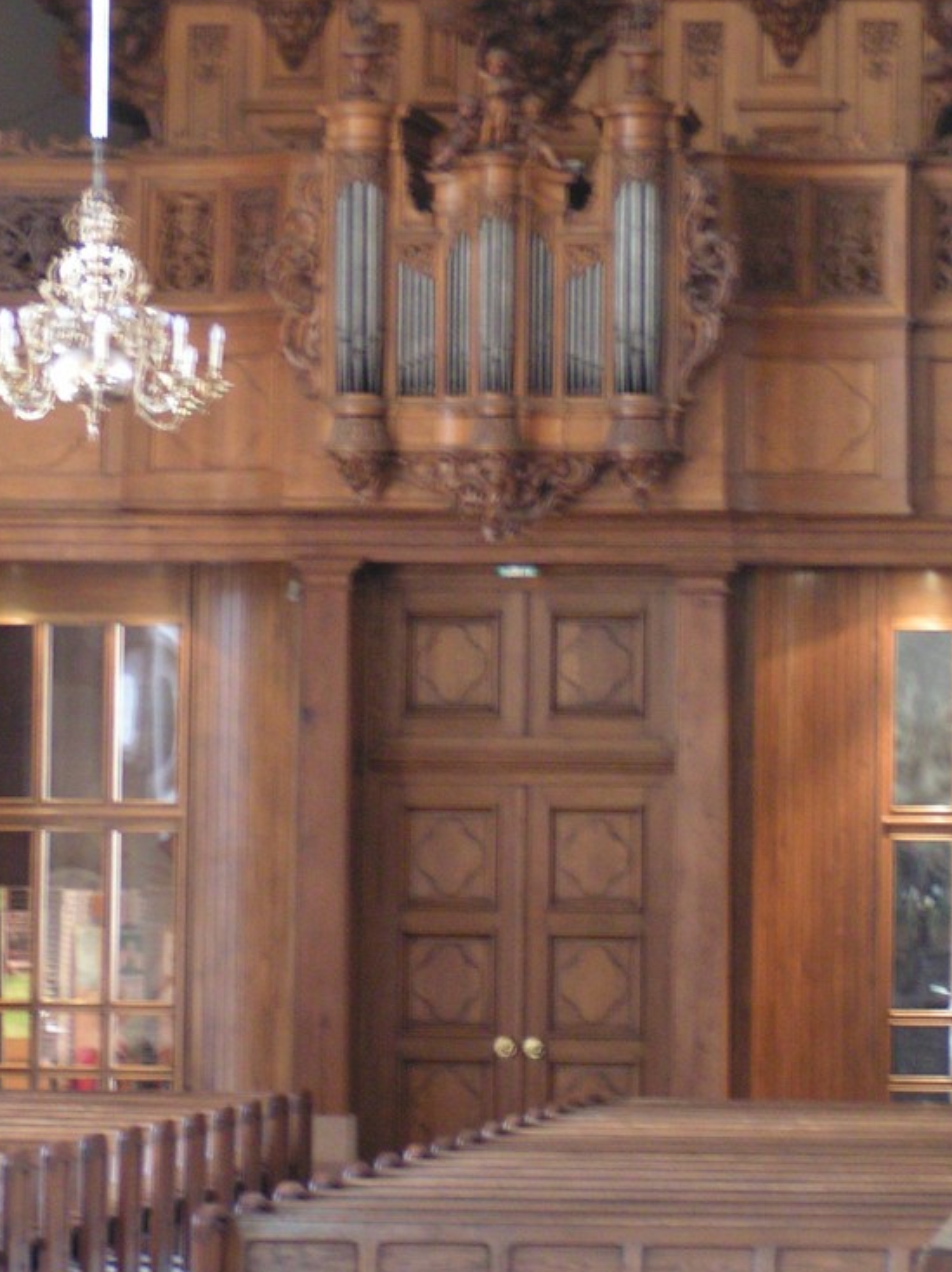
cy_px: 461
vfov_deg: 11.9
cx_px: 557
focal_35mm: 166
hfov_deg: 8.9
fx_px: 6092
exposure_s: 1/2.5
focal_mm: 17.4
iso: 200
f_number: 3.5
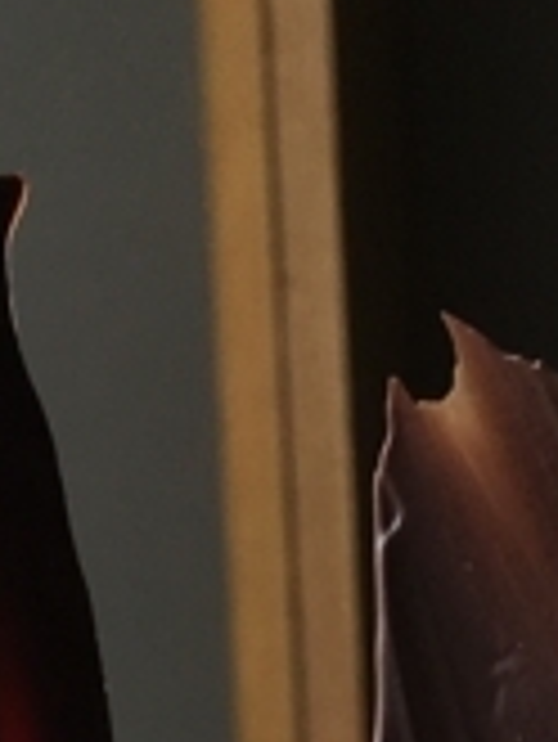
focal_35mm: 180
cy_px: 2069
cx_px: 104
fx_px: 3864
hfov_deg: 8.2
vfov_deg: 9.2
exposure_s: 1/265
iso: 25
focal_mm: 4.15
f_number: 2.2
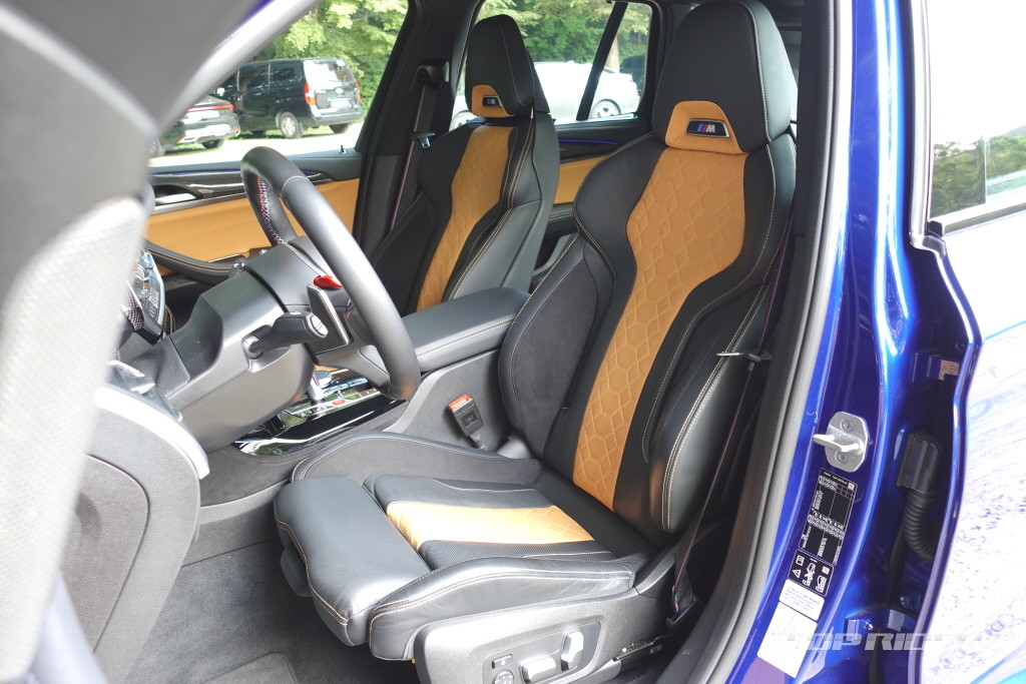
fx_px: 684
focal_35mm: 24
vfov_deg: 53.1
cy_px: 342
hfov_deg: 73.7
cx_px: 513
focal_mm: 9.4
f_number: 2.8
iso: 125
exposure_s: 1/30
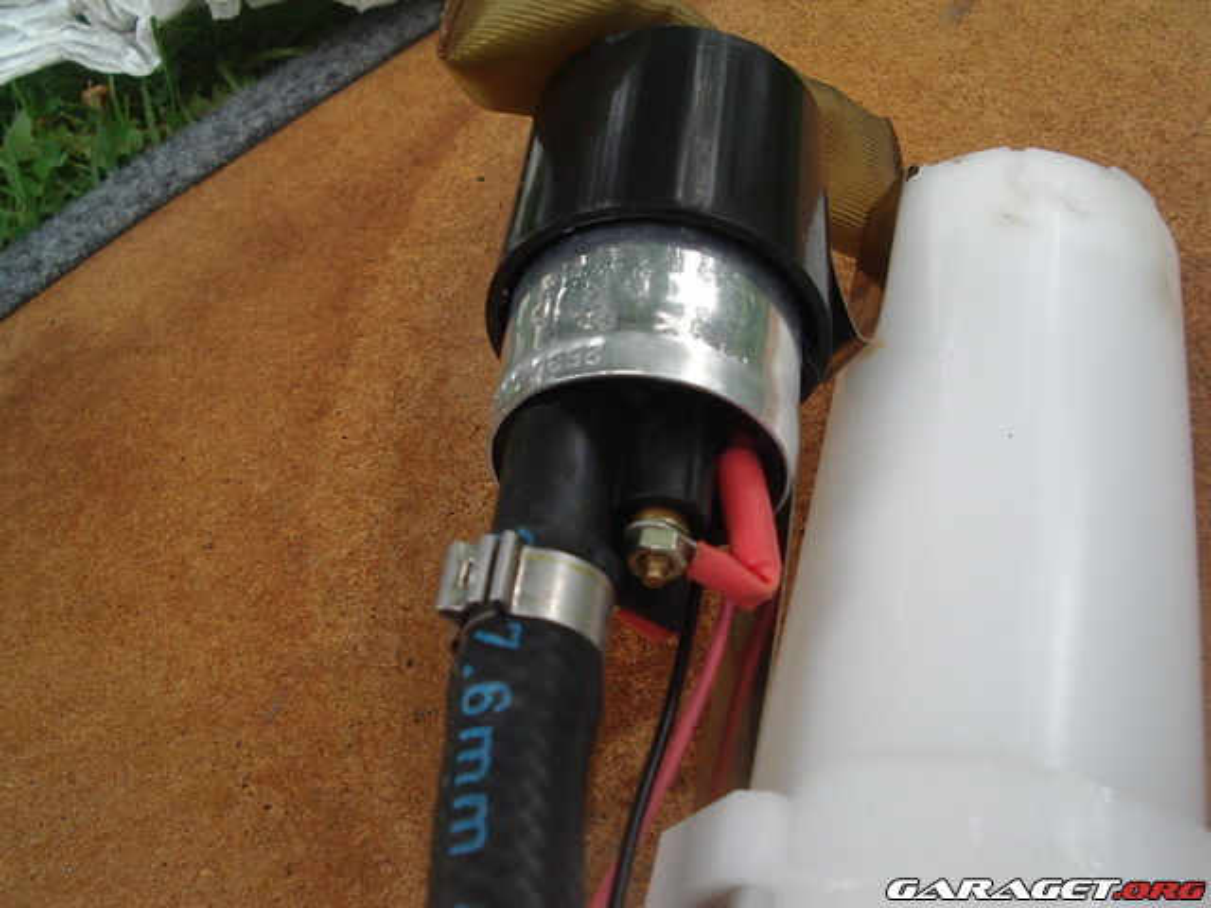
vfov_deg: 37.7
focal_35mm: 38
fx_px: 1329
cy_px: 454
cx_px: 606
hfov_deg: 49.0
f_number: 4.8
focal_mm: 5.8
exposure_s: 1/80
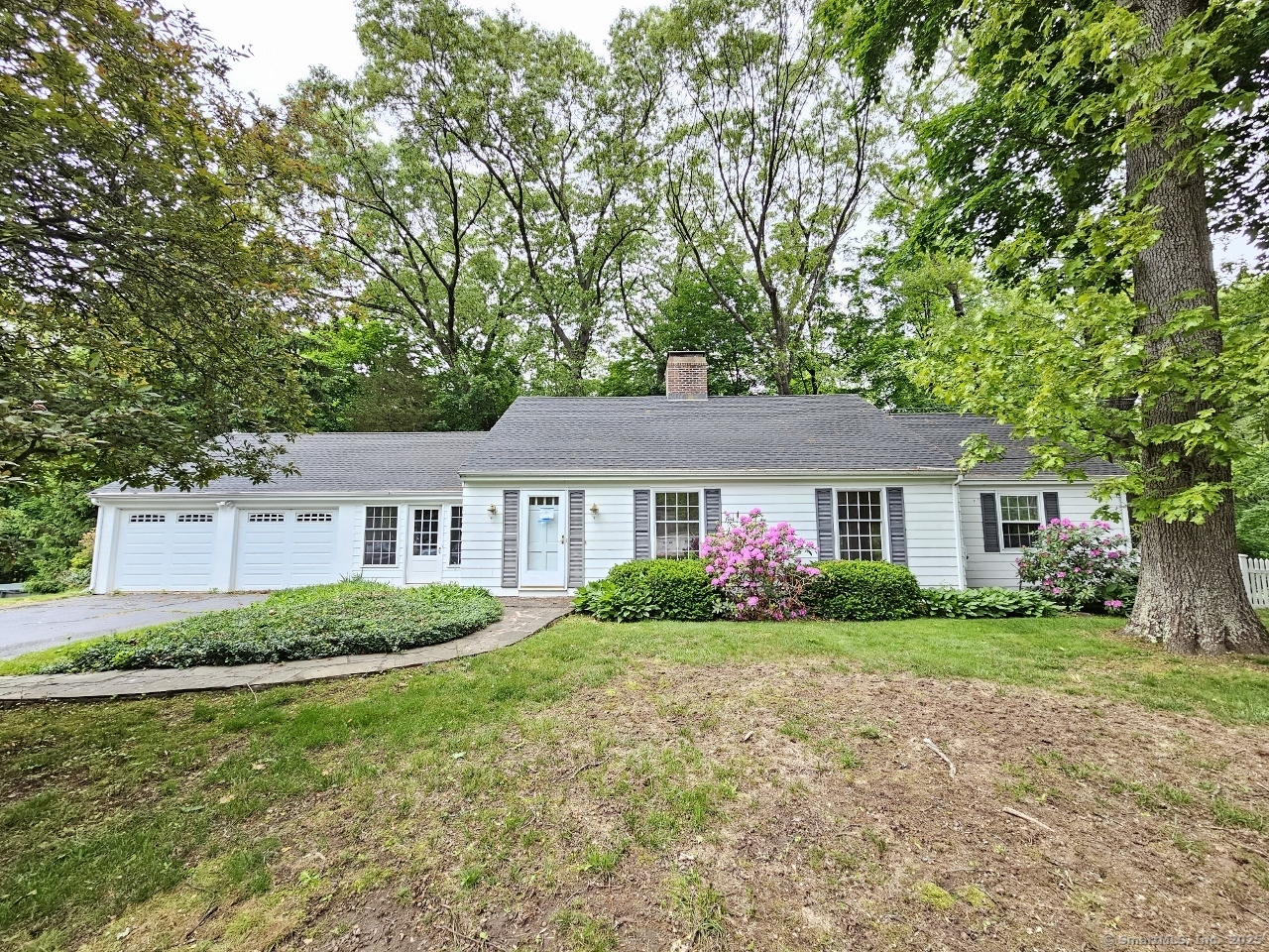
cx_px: 634
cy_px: 476
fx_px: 477
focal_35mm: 13
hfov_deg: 106.2
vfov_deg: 89.9
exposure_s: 1/60
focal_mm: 2.2
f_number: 2.2
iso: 100
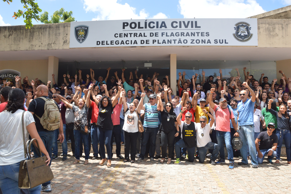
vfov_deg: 47.8
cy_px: 97
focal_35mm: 27
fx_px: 218
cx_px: 146
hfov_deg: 67.4
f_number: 11
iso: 400
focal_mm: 18
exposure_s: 1/250
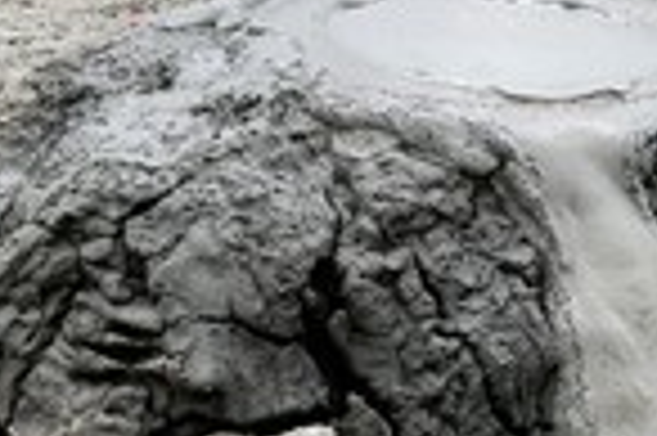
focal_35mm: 69
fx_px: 1258
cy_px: 81
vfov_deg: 19.5
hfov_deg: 27.8
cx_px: 25
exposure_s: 1/250
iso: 400
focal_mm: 24
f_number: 11
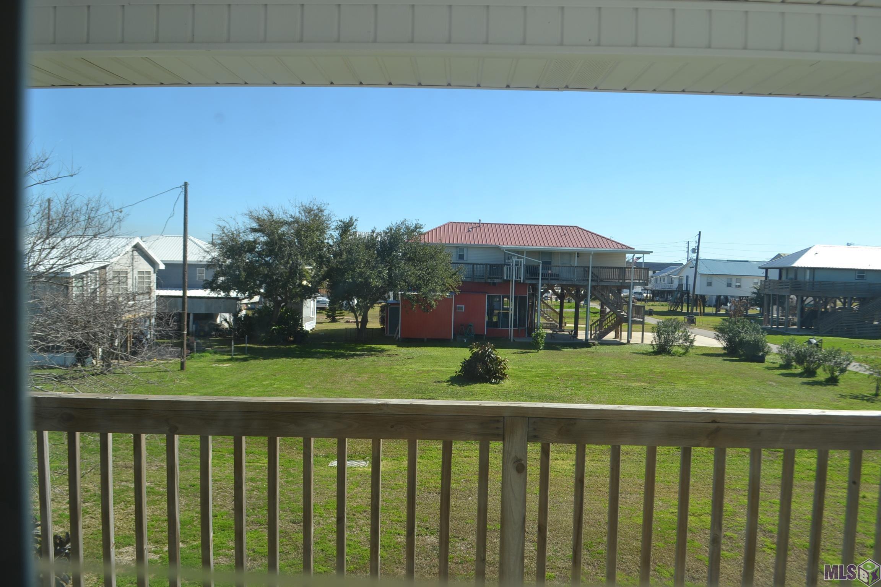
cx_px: 440
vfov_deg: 47.9
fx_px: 661
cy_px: 294
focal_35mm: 27
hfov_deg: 67.4
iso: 100
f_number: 7.1
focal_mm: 18
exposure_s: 1/200
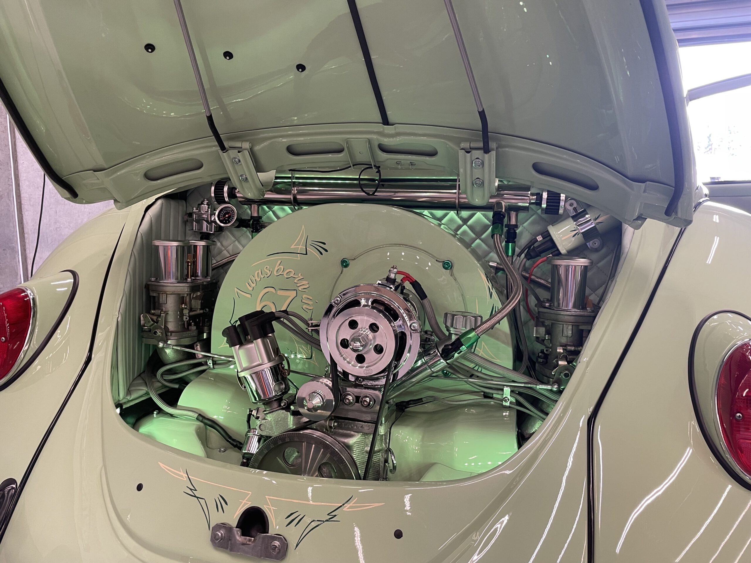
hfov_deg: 67.3
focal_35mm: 26
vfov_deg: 53.1
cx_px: 376
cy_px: 282
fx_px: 564
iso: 100
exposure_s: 1/50
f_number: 1.6
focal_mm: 4.2
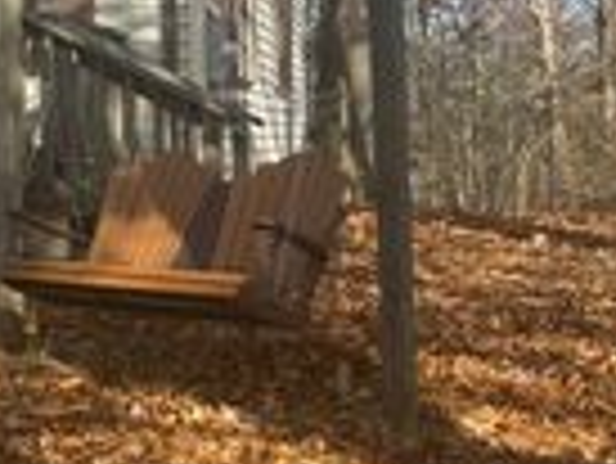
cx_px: -400
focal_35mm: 95
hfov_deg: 17.7
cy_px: 11
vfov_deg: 15.3
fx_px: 1692
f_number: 1.6
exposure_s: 1/2288
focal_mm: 5.96
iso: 50
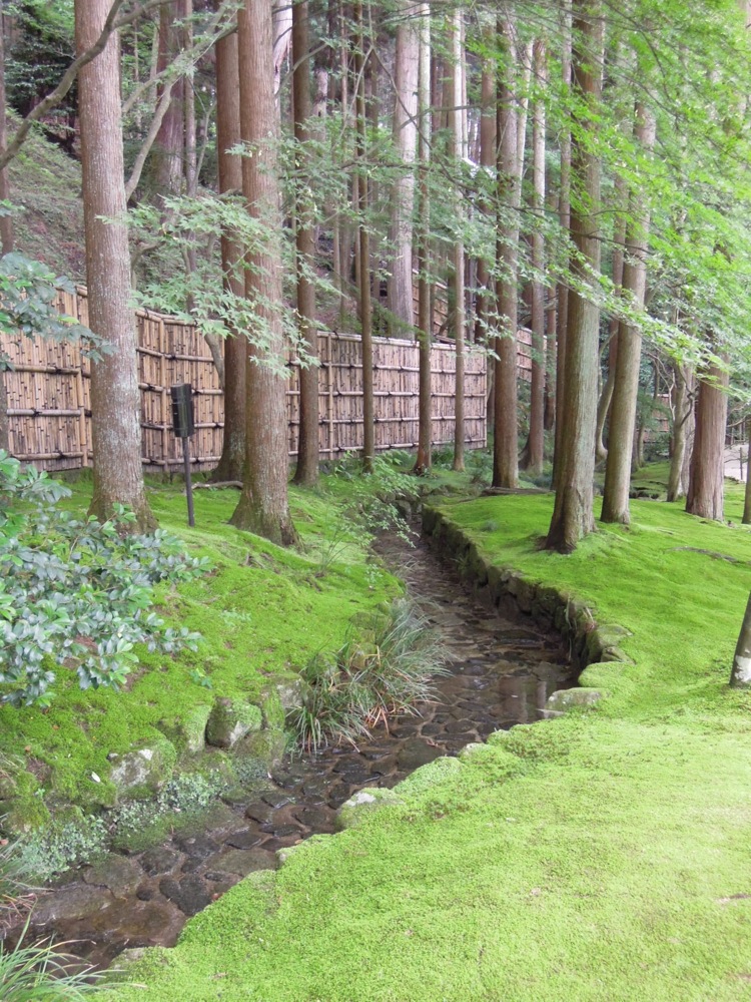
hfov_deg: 36.0
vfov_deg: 46.8
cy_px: 501
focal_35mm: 40
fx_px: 1157
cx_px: 376
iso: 400
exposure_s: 1/40
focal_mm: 7.2
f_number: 3.3
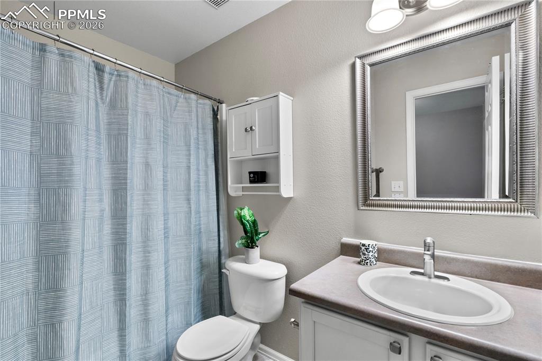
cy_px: 180
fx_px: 241
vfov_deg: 73.7
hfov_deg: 96.8
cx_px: 271
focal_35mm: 16
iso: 640
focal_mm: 16
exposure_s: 1/13
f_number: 8
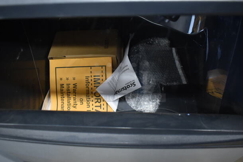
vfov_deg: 43.7
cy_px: 81
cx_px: 122
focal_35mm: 30
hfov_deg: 61.9
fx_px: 203
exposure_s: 1/30
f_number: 3.5
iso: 1400
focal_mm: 20
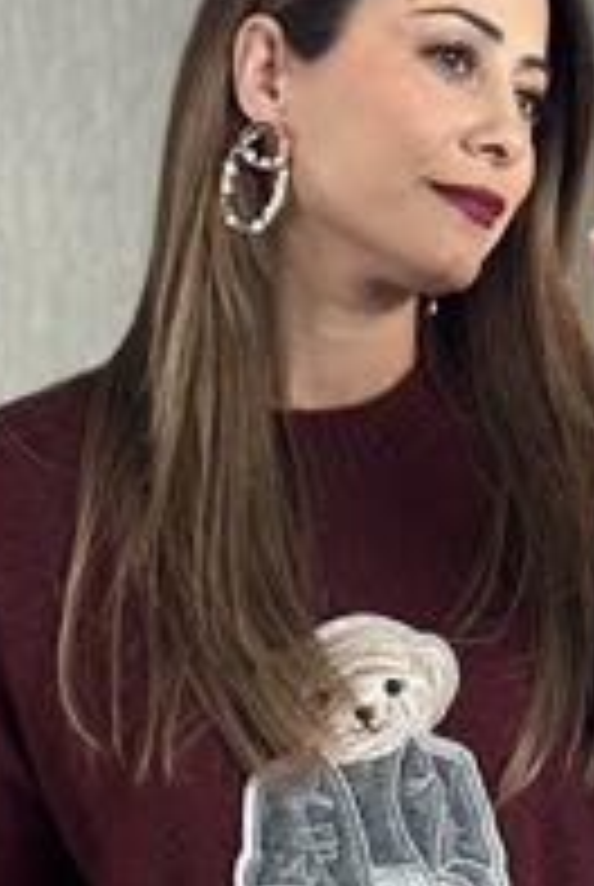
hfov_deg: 10.7
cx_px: 356
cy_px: 810
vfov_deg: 15.8
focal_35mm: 128
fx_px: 3157
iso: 250
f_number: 1.78
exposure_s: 1/60
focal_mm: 6.86
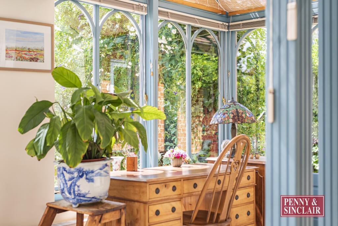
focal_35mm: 50
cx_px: 169
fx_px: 470
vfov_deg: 27.0
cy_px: 113
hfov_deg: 39.6
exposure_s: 1/800
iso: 500
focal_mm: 50
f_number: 4
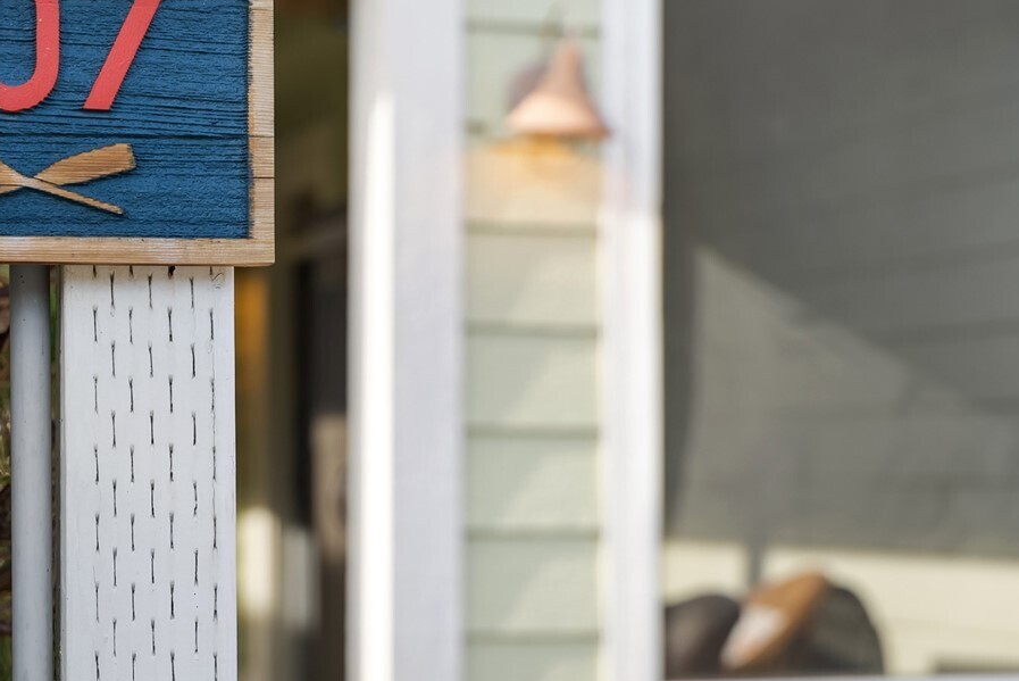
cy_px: 171
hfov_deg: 23.5
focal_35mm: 86
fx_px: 2444
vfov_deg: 15.8
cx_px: 416
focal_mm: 45.7
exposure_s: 1/320
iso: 64
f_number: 2.8
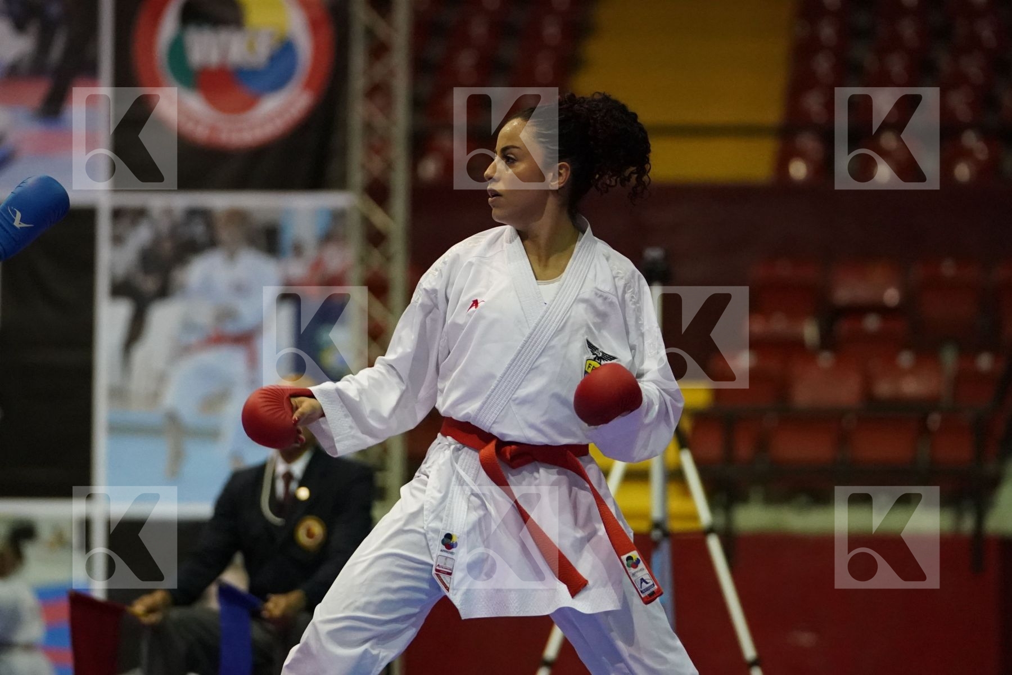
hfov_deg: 9.6
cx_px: 506
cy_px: 338
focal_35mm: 214
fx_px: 6015
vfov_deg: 6.4
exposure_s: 1/800
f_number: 2.8
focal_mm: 143
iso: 6400
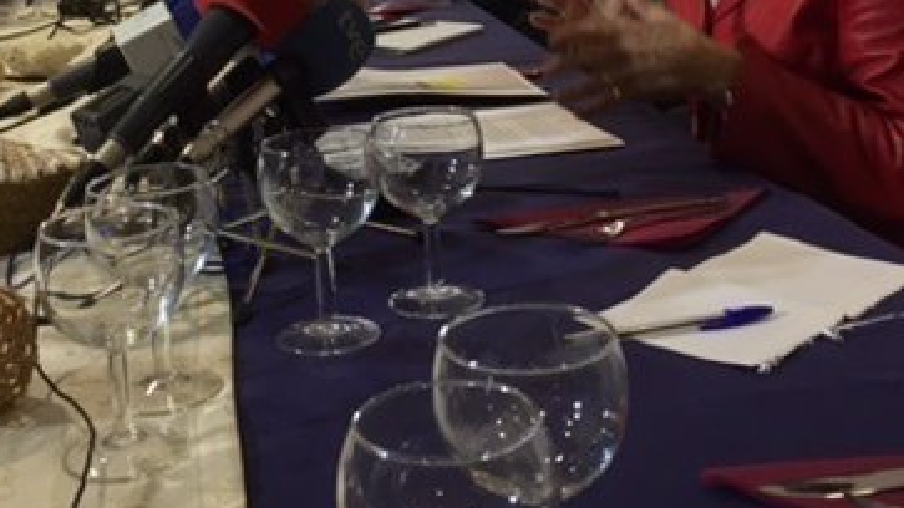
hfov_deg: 34.9
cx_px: 428
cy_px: -12
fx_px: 1438
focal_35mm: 60
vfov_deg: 19.4
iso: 50
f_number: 2.2
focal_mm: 4.15
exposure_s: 1/33
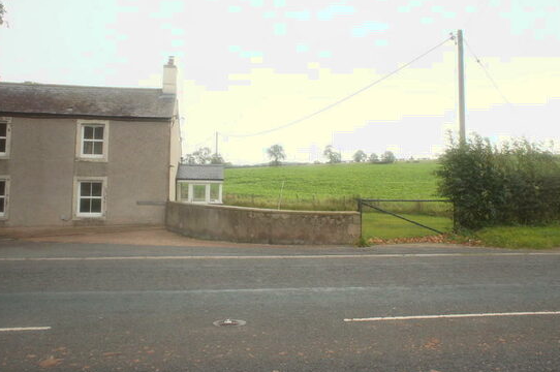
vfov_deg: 42.1
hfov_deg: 60.3
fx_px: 482
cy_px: 162
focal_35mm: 31
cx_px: 285
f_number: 9
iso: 800
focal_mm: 16
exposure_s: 1/100
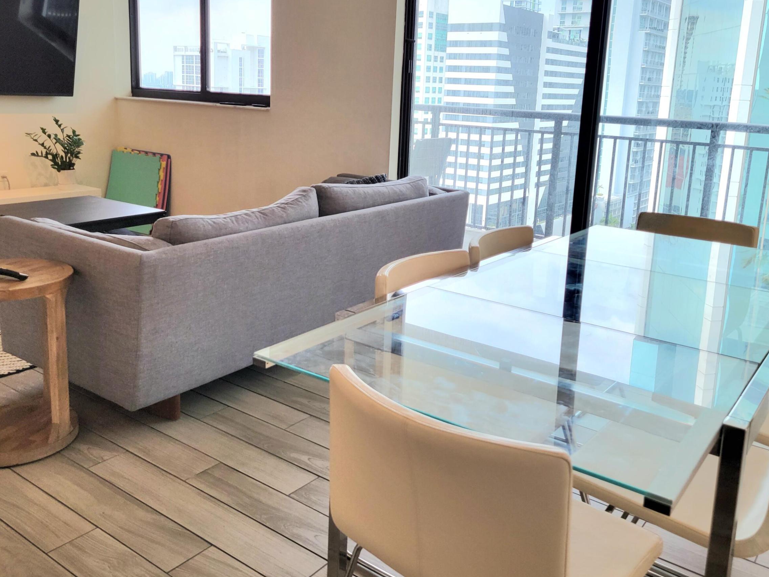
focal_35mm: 33
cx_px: 363
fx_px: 733
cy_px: 219
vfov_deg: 42.6
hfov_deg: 55.3
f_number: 1.8
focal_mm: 5.4
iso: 40
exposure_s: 1/120
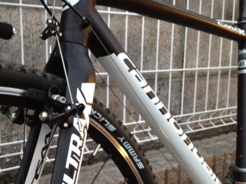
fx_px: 348
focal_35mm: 49
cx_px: 94
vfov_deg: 29.7
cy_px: 100
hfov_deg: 38.7
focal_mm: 4.28
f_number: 2.4
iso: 640
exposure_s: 1/15
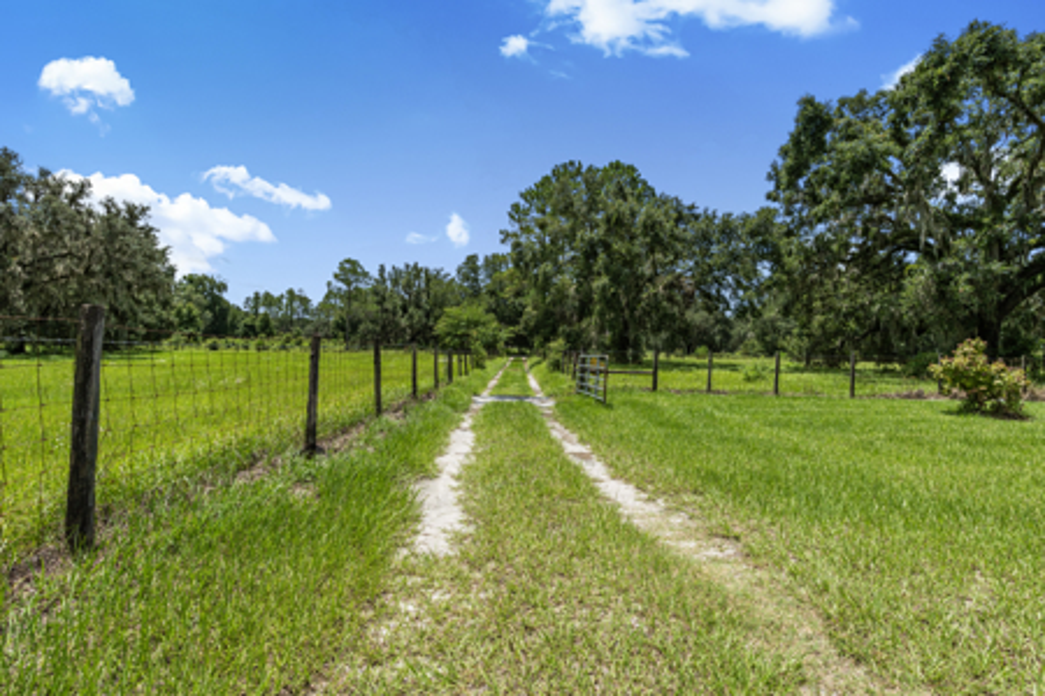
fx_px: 479
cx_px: 522
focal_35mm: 16
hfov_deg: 95.0
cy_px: 348
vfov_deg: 72.1
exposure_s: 1/800
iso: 320
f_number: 8
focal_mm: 11
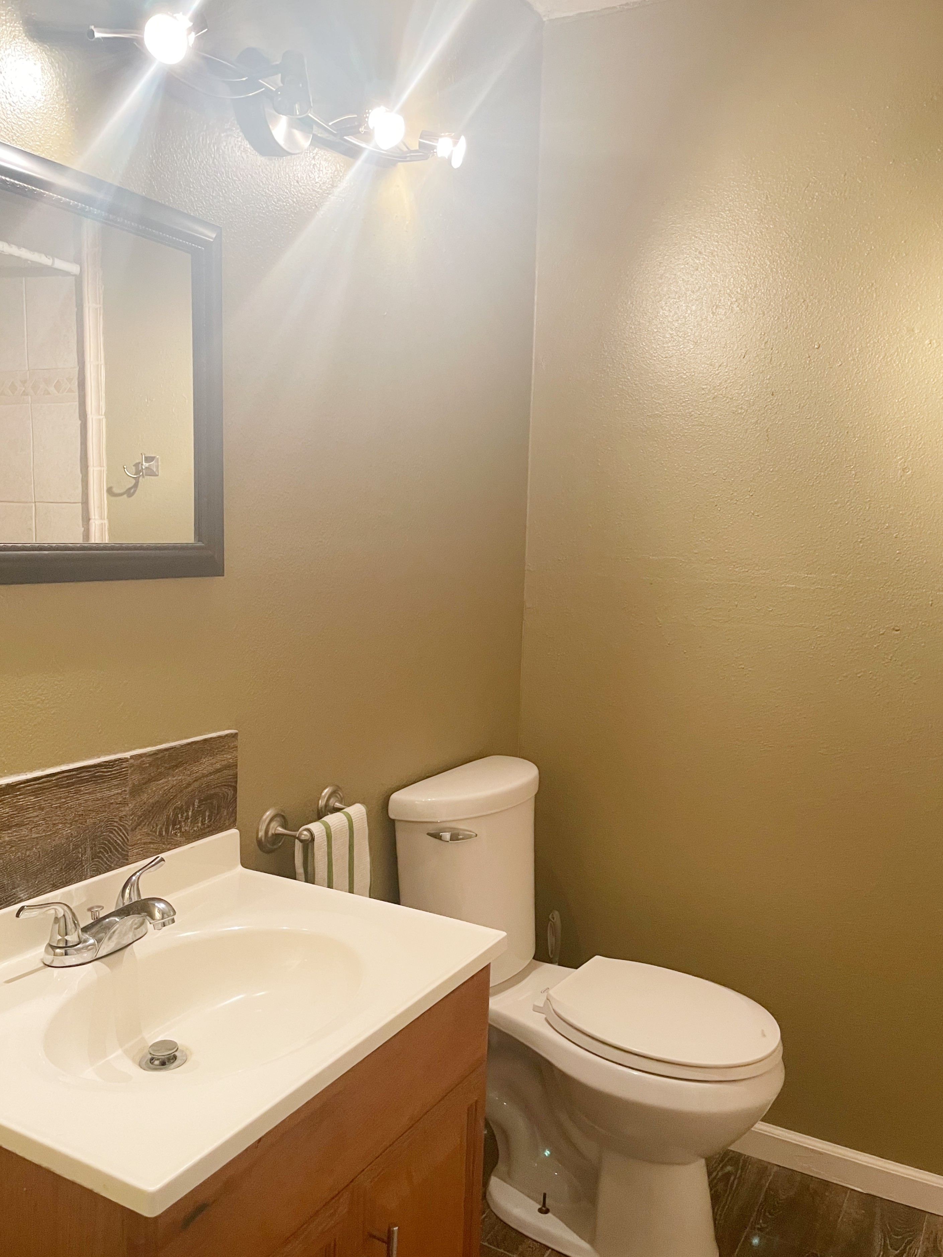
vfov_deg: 67.3
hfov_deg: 53.1
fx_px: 944
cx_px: 472
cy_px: 628
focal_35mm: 26
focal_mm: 4.2
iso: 250
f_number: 1.6
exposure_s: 1/60
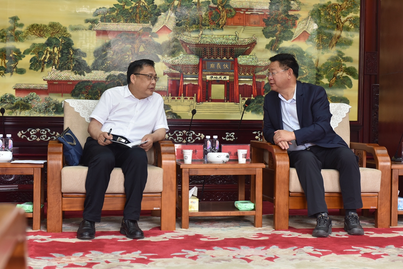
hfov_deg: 32.4
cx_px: 202
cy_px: 134
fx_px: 694
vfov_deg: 21.9
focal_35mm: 62
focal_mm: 62
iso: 1000
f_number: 5.6
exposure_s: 1/125
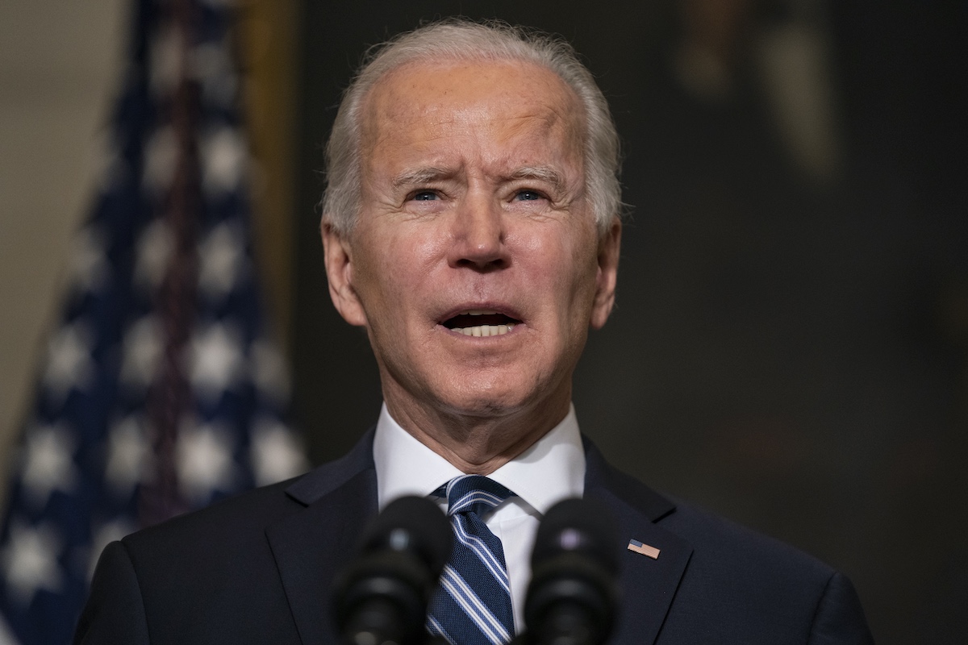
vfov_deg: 6.9
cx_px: 484
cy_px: 322
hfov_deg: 10.3
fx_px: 5377
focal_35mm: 200
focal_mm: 200
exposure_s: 1/500
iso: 2000
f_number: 2.8
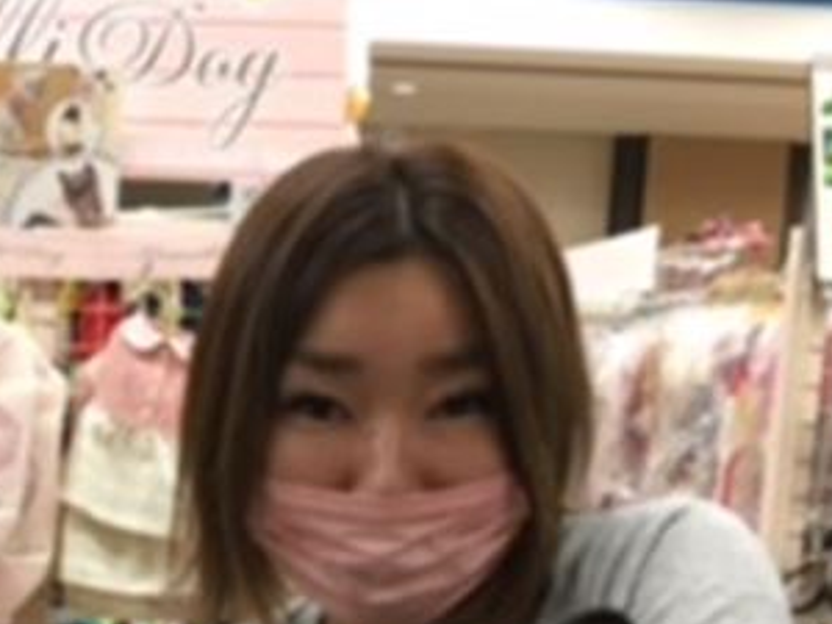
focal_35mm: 58
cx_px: 58
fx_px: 1394
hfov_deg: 31.4
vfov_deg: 24.4
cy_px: 577
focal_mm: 4.15
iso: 64
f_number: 2.2
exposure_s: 1/30
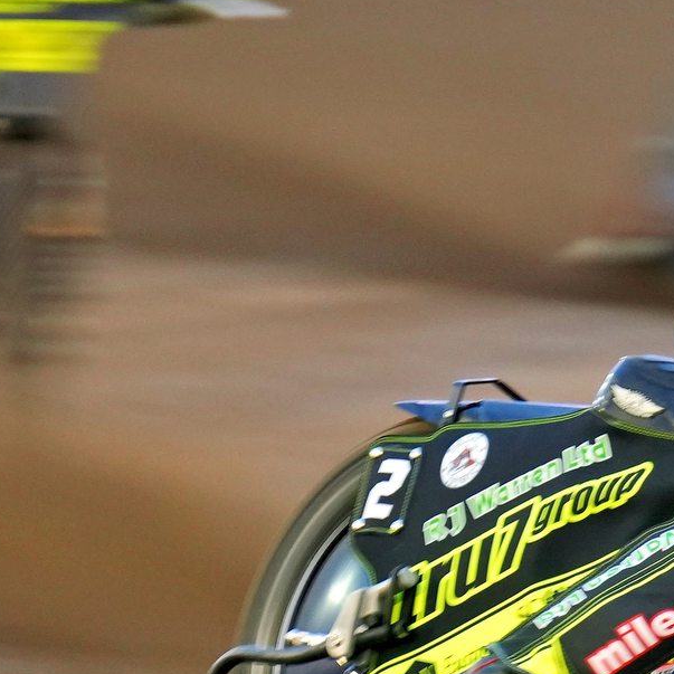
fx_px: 17381
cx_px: 708
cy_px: 323
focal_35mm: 789
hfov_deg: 2.2
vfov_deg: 2.2
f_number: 4
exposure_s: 1/60
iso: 1250
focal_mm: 280
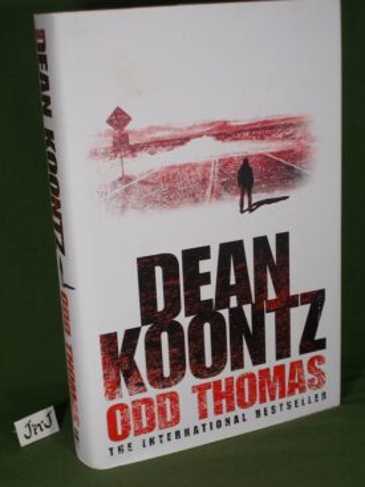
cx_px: 182
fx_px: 816
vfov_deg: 33.2
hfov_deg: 25.2
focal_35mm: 58
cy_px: 244
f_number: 4.9
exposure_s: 1/40
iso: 80
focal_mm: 10.3
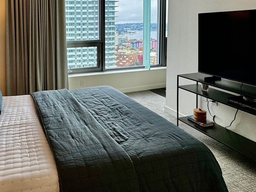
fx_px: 214
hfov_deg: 57.8
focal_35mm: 29
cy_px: 41
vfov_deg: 46.0
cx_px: 58
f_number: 2.2
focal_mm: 2.22
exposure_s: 1/120
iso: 64
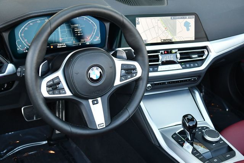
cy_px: 82
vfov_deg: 26.0
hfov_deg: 38.2
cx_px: 122
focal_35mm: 52
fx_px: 353
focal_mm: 26
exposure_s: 1/250
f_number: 4.2
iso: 720
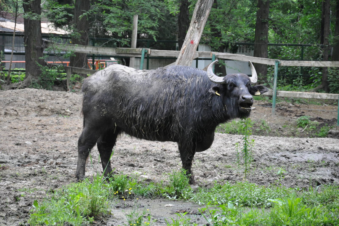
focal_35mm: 158
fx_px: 1481
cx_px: 170
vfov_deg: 8.7
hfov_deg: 13.1
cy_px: 113
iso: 800
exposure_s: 1/160
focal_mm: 105
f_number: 5.6
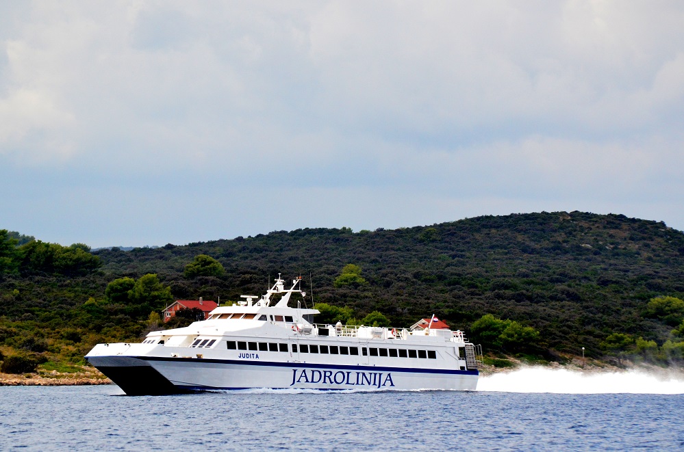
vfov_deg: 5.9
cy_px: 226
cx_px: 342
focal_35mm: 232
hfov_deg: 8.9
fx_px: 4407
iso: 1800
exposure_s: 1/8000
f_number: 4.8
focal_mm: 155
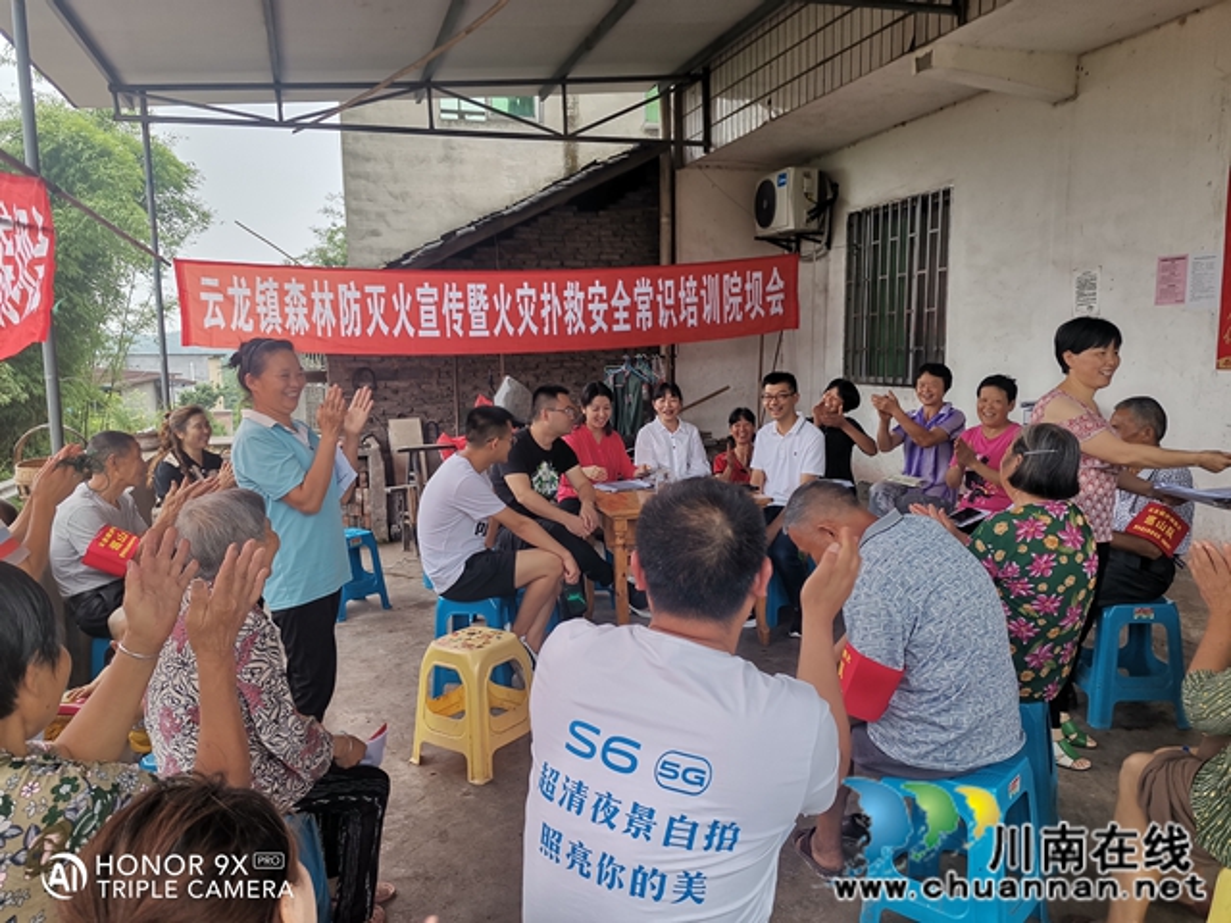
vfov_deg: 53.1
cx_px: 616
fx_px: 925
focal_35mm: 26
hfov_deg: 67.3
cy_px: 462
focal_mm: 5.5
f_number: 1.8
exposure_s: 1/120
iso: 50
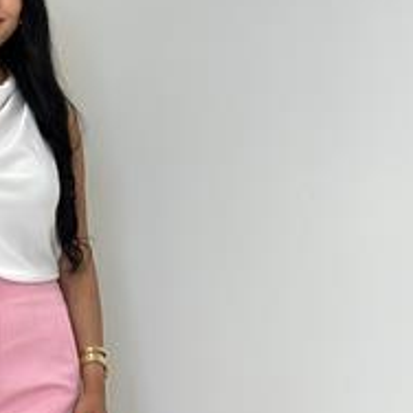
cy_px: 364
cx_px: 15
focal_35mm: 120
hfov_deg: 14.3
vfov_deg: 14.4
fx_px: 1620
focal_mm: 6.86
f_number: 1.78
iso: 80
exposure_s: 1/231
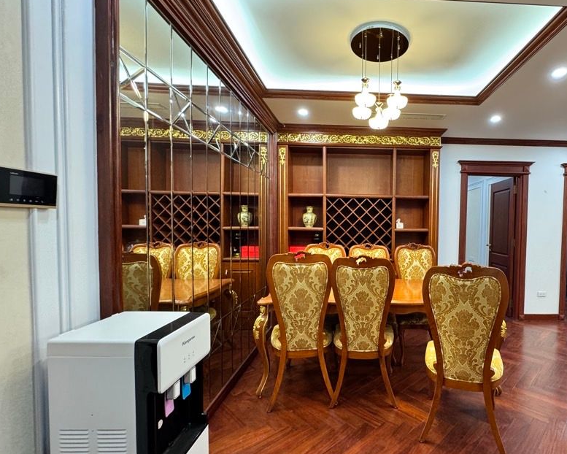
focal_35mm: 18
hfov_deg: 84.0
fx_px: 302
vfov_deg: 73.8
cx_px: 367
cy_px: 236
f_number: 2.2
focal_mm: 2.22
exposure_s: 1/50
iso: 250
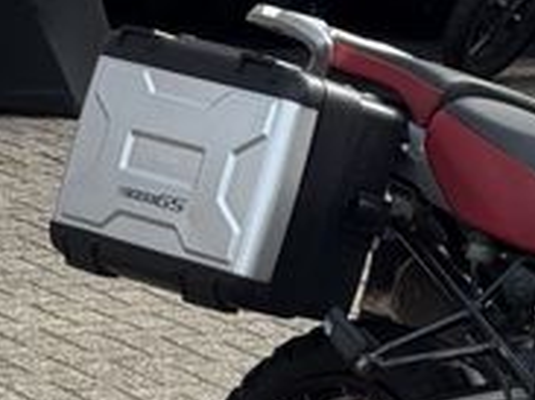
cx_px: 740
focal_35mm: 168
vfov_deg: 8.8
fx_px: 2595
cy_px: 277
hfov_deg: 11.4
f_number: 1.78
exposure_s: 1/1395
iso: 64
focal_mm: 6.76
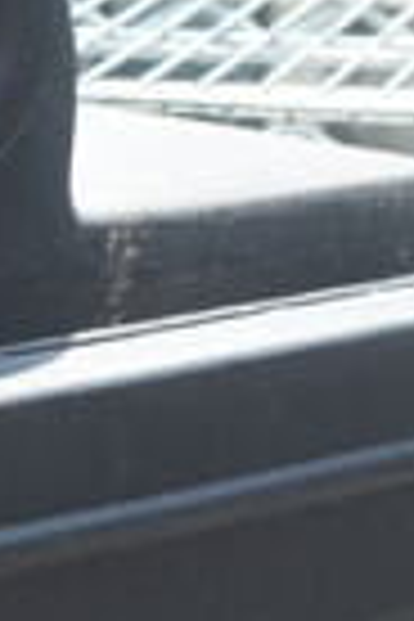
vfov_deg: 10.0
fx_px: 3432
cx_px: -626
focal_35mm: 199
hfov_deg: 6.5
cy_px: 965
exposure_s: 1/250
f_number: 5.6
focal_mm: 20
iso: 200
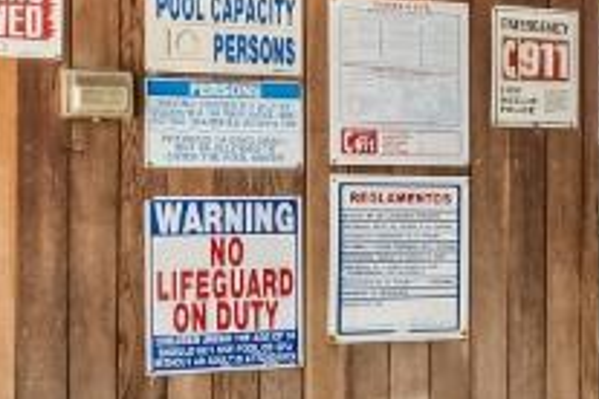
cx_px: 1797
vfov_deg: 11.1
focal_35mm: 123
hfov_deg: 10.9
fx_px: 2046
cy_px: 171
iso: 200
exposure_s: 1/15
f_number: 11
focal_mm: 17
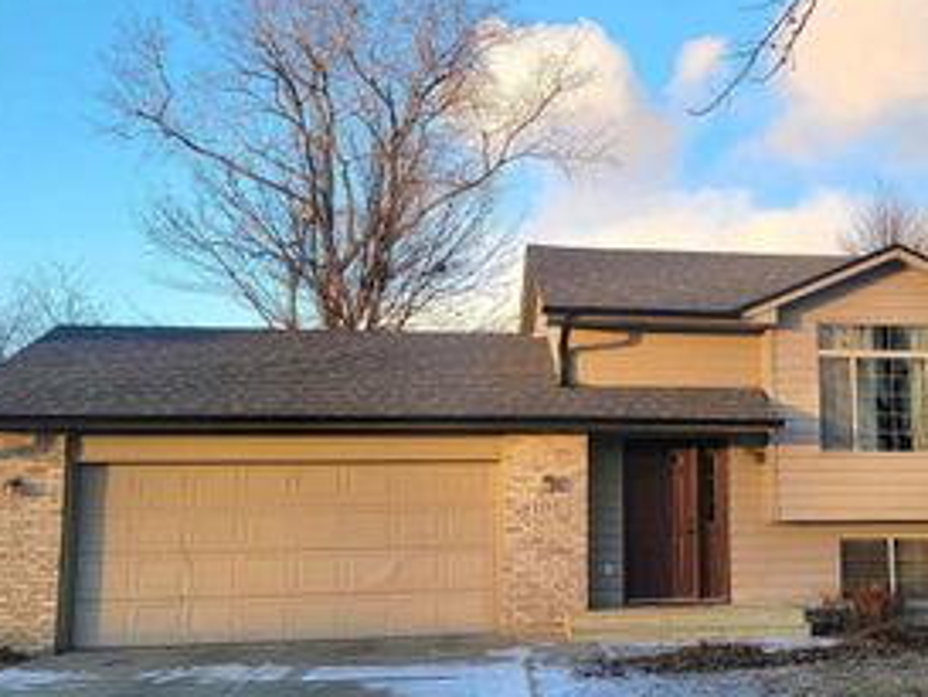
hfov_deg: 42.0
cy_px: 382
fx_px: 1180
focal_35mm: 44
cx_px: 663
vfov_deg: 32.9
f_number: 1.8
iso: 16
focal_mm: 6.7
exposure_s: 1/185
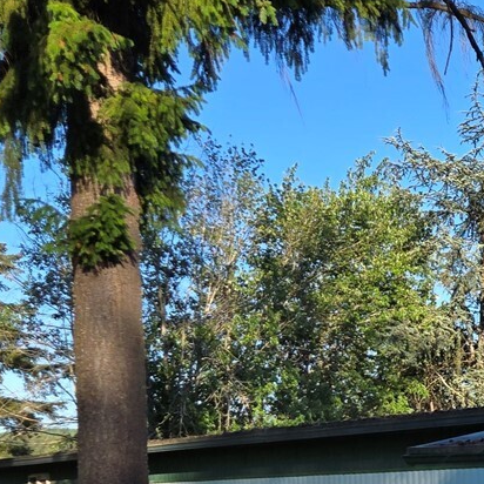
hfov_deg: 20.6
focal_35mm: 79
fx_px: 1250
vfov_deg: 20.6
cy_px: 570
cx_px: 570
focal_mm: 5.4
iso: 25
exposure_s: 1/818
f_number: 1.8
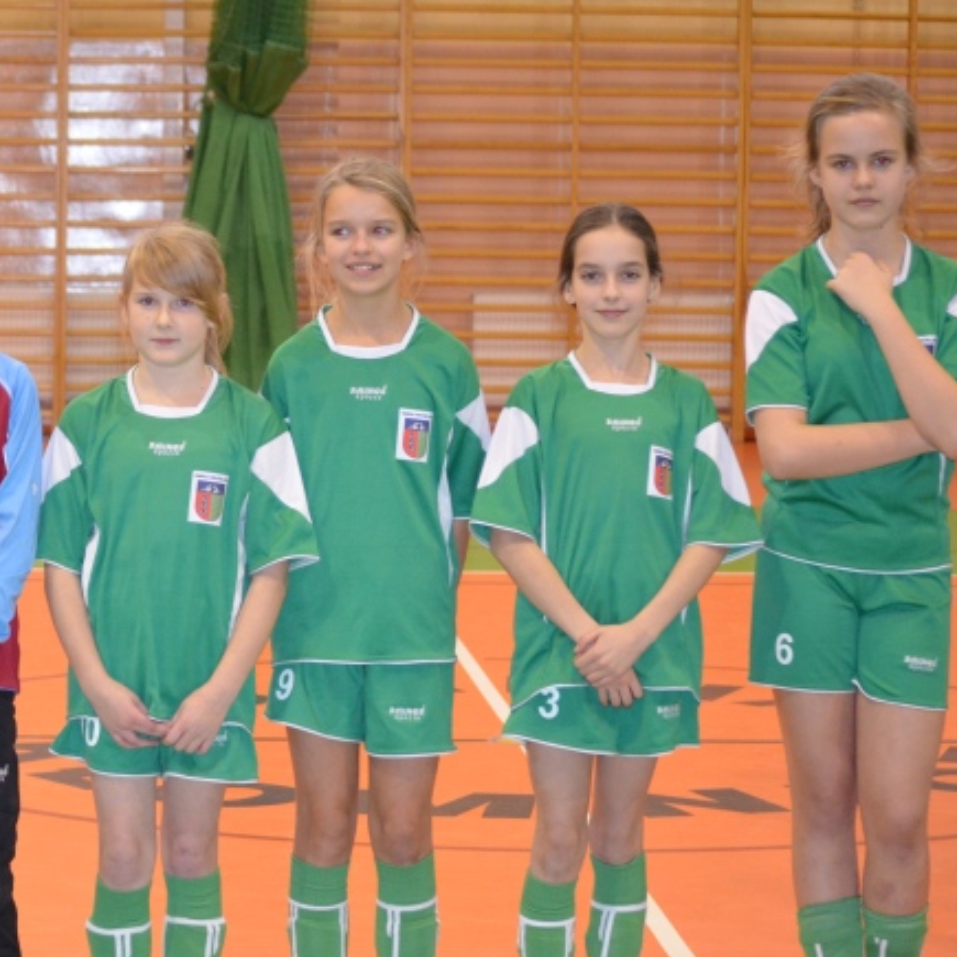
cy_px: 565
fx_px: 4028
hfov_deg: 13.5
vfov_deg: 13.5
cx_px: 198
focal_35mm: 129
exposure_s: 1/60
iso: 2200
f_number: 4
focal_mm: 55
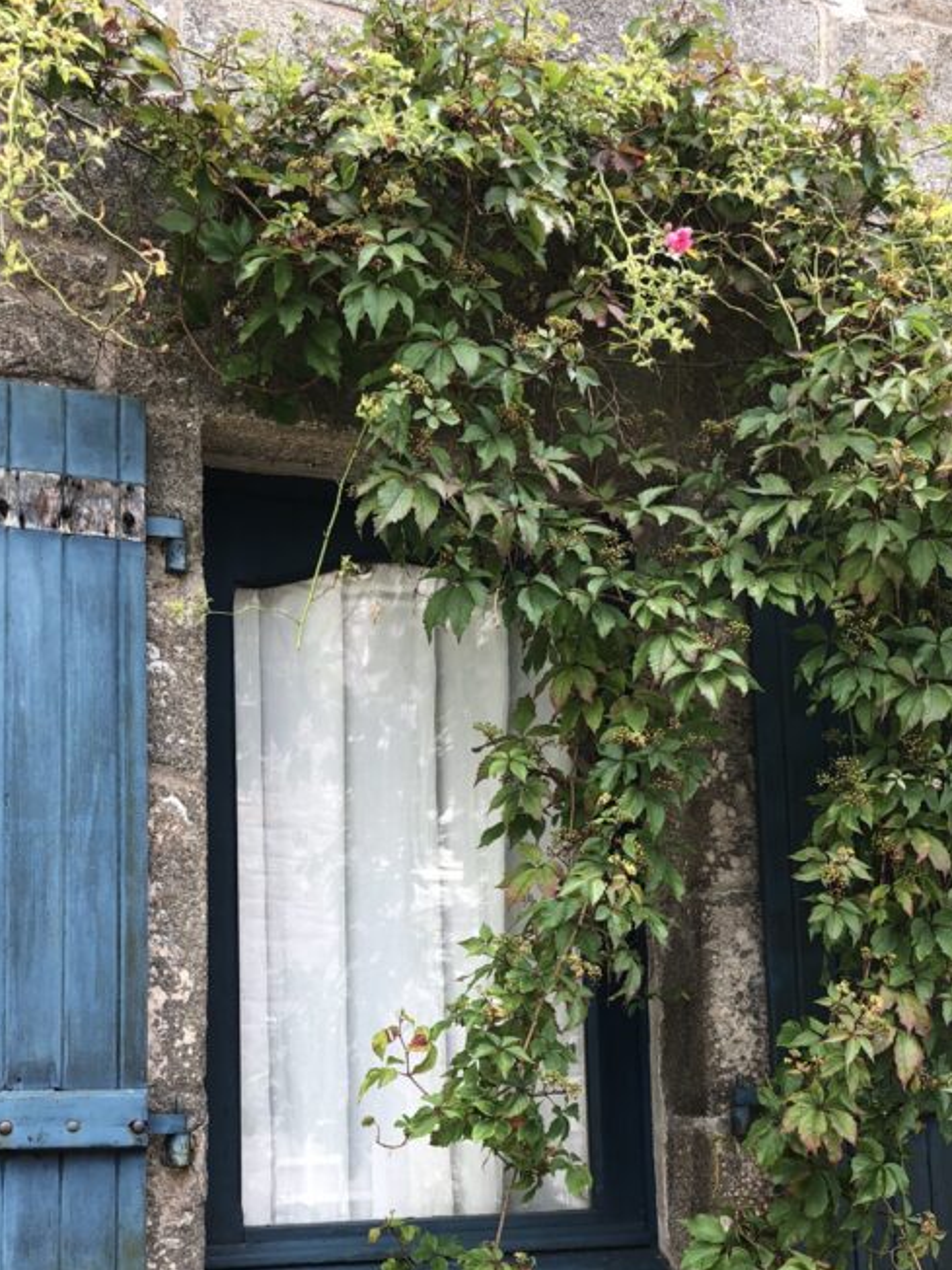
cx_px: 432
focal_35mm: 44
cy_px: 978
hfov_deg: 32.9
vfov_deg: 41.5
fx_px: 1613
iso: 20
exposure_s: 1/124
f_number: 1.8
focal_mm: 4
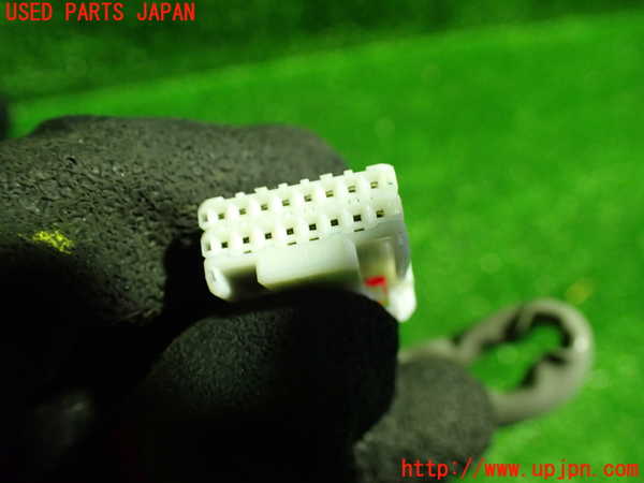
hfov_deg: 60.0
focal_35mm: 30
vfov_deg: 46.8
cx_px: 322
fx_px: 558
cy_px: 242
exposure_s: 1/80
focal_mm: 5.4
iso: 800
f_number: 2.3
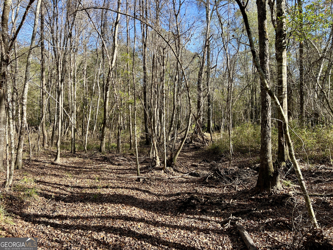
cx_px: 166
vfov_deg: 53.1
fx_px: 250
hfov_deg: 67.3
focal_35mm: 26
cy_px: 125
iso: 50
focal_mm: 5.7
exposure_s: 1/714
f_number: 1.5
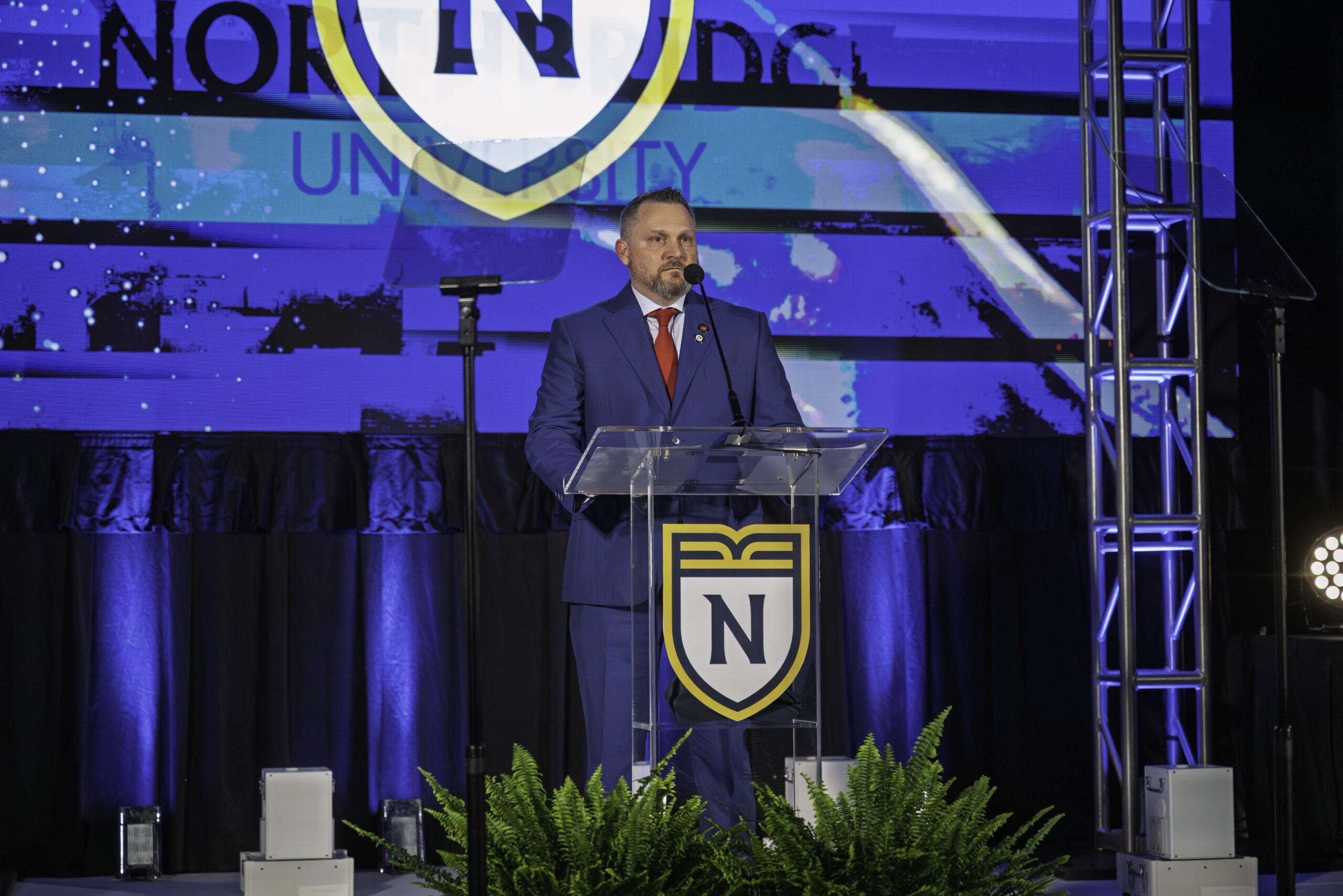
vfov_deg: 19.5
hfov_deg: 28.8
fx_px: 2611
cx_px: 672
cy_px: 448
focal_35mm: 70
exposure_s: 1/2000
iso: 6400
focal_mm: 70
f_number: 2.8
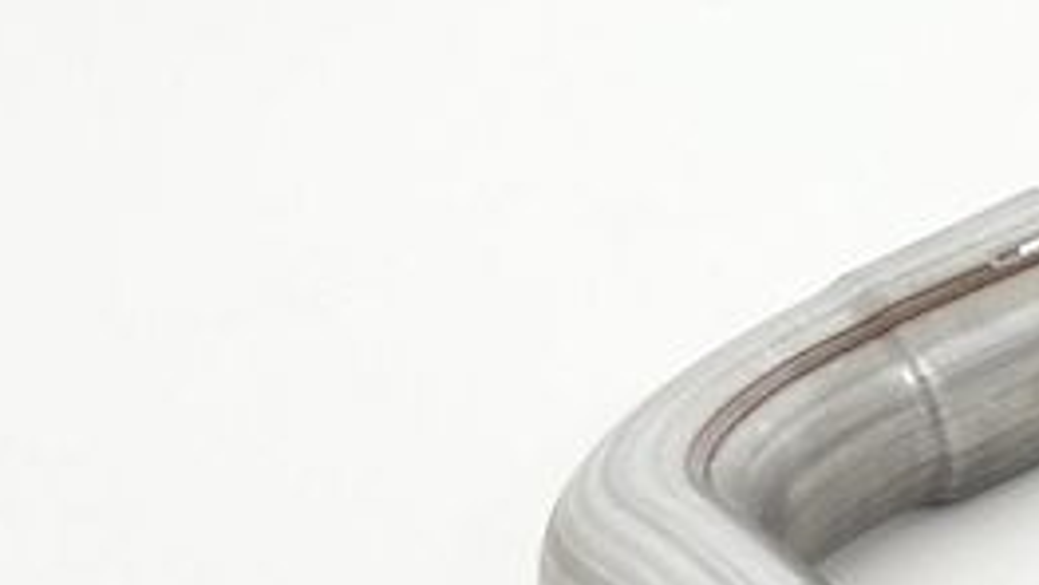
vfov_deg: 3.4
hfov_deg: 5.8
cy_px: 1915
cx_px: 3354
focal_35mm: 344
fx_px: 9478
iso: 200
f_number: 10
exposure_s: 1/200
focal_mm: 30
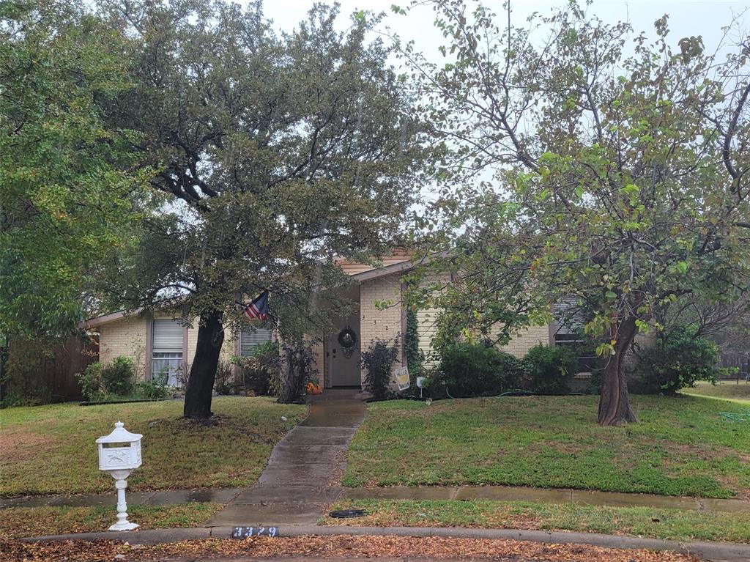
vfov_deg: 53.0
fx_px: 563
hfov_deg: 67.3
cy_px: 281
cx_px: 375
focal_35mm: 26
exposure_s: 1/172
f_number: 1.8
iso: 40
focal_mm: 5.4
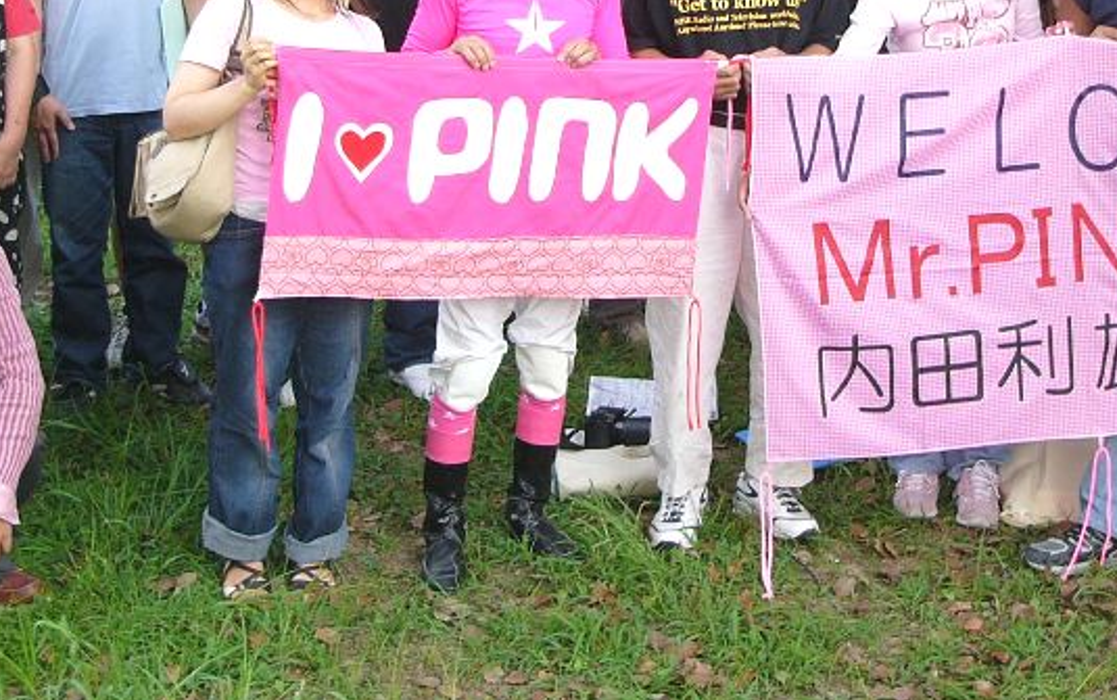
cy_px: -25
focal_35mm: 99
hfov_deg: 21.0
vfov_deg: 13.0
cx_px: 643
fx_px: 3015
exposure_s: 1/60
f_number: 2.8
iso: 50
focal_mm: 8.3
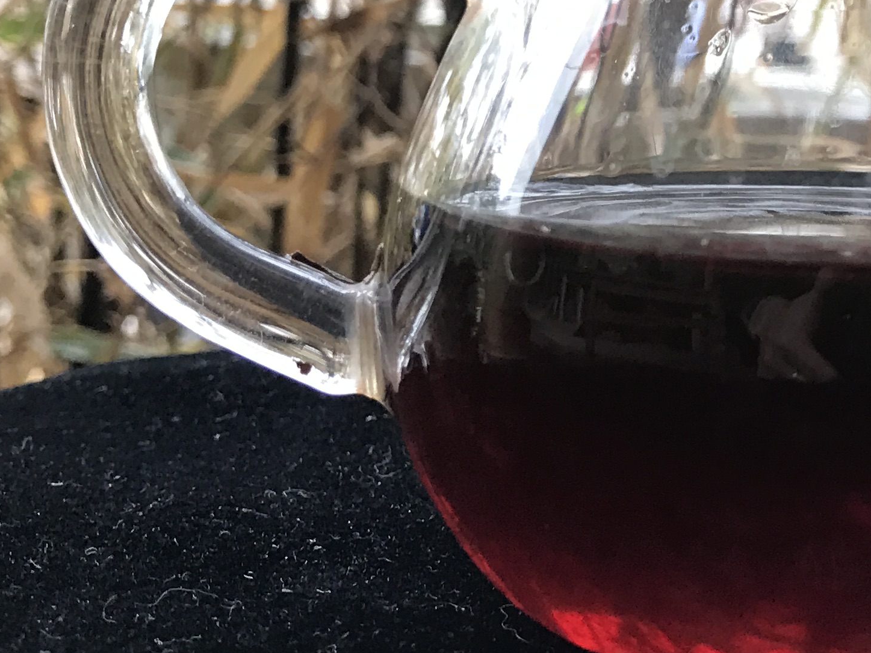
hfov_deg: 23.9
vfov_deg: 18.8
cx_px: 884
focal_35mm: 78
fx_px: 1963
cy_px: 157
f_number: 1.8
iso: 40
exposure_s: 1/20
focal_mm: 3.99
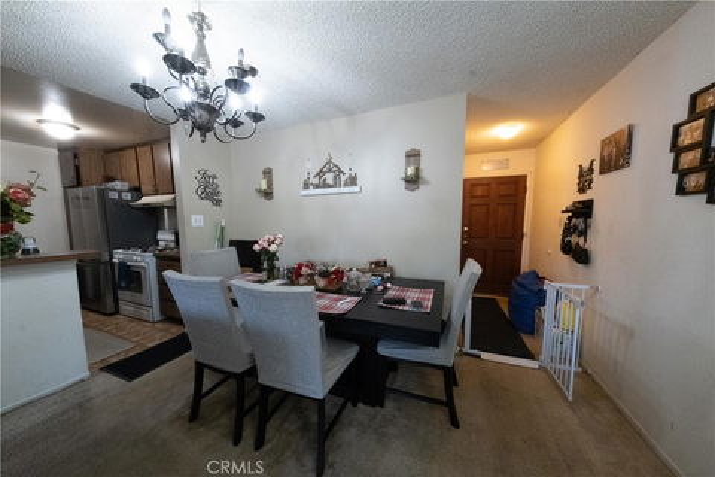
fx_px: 238
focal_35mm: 12
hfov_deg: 112.6
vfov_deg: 90.0
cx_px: 358
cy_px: 238
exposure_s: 1/15
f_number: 16
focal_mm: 8
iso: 5000
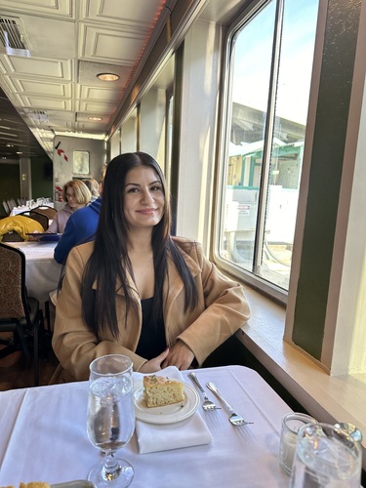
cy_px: 244
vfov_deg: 71.6
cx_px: 183
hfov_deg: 56.8
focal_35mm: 24
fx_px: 338
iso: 100
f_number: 1.78
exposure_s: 1/122
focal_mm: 6.86
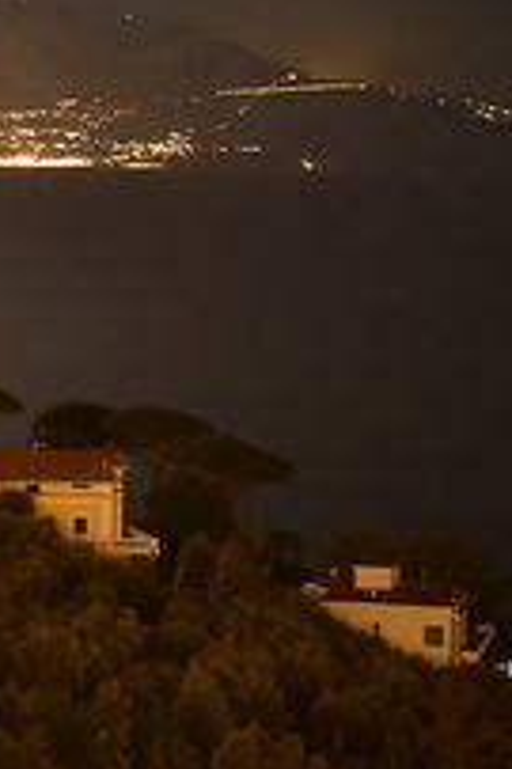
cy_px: 45
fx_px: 3322
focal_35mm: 155
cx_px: -383
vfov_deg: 13.1
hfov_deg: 8.5
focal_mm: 35
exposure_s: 10
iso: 1600
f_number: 4.2
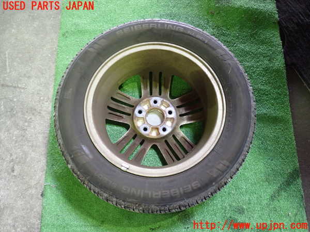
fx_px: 269
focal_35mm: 30
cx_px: 155
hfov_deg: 60.0
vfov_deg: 46.8
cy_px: 116
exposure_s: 1/30
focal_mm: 5.4
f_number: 2.3
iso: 640
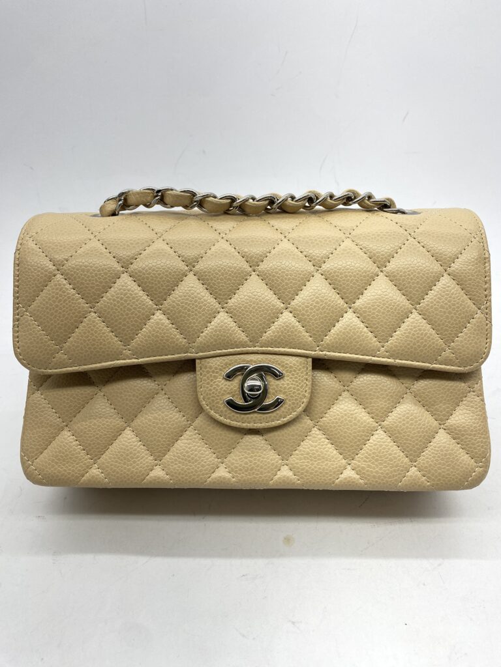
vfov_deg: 67.3
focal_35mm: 26
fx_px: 502
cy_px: 334
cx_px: 250
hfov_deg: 53.1
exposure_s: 1/130
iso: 32
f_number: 1.8
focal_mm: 4.25
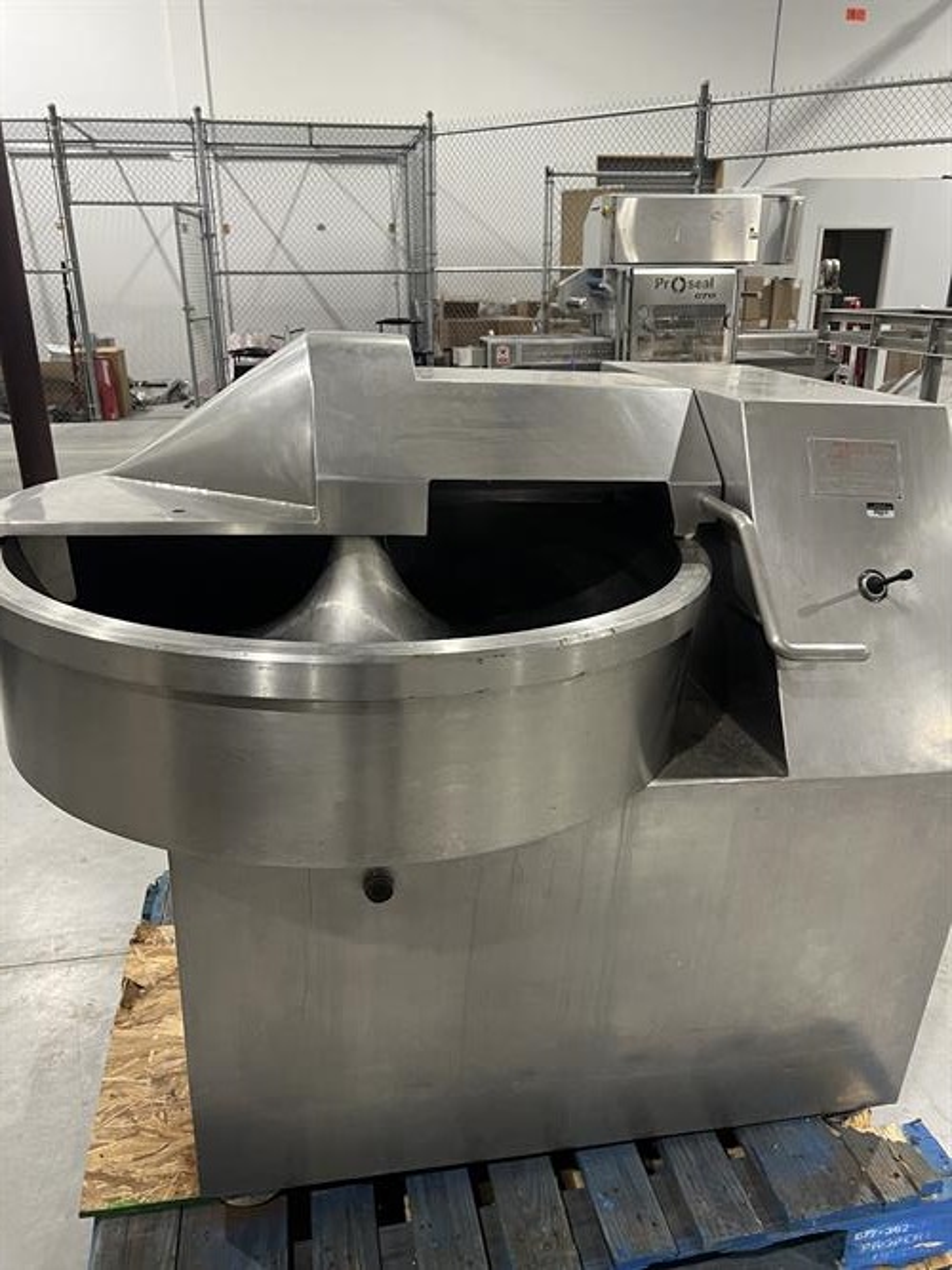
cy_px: 635
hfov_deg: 53.0
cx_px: 476
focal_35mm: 26
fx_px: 954
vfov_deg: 67.3
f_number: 1.5
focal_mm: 5.7
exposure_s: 1/60
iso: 200
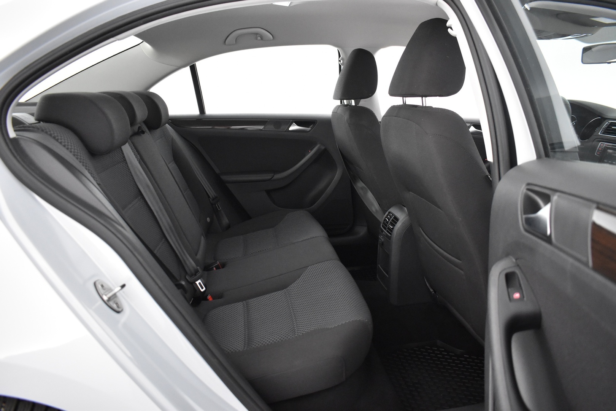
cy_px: 206
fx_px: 462
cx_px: 308
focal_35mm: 27
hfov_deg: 67.4
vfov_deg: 47.9
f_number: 3.5
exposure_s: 1/30
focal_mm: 18
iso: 3200
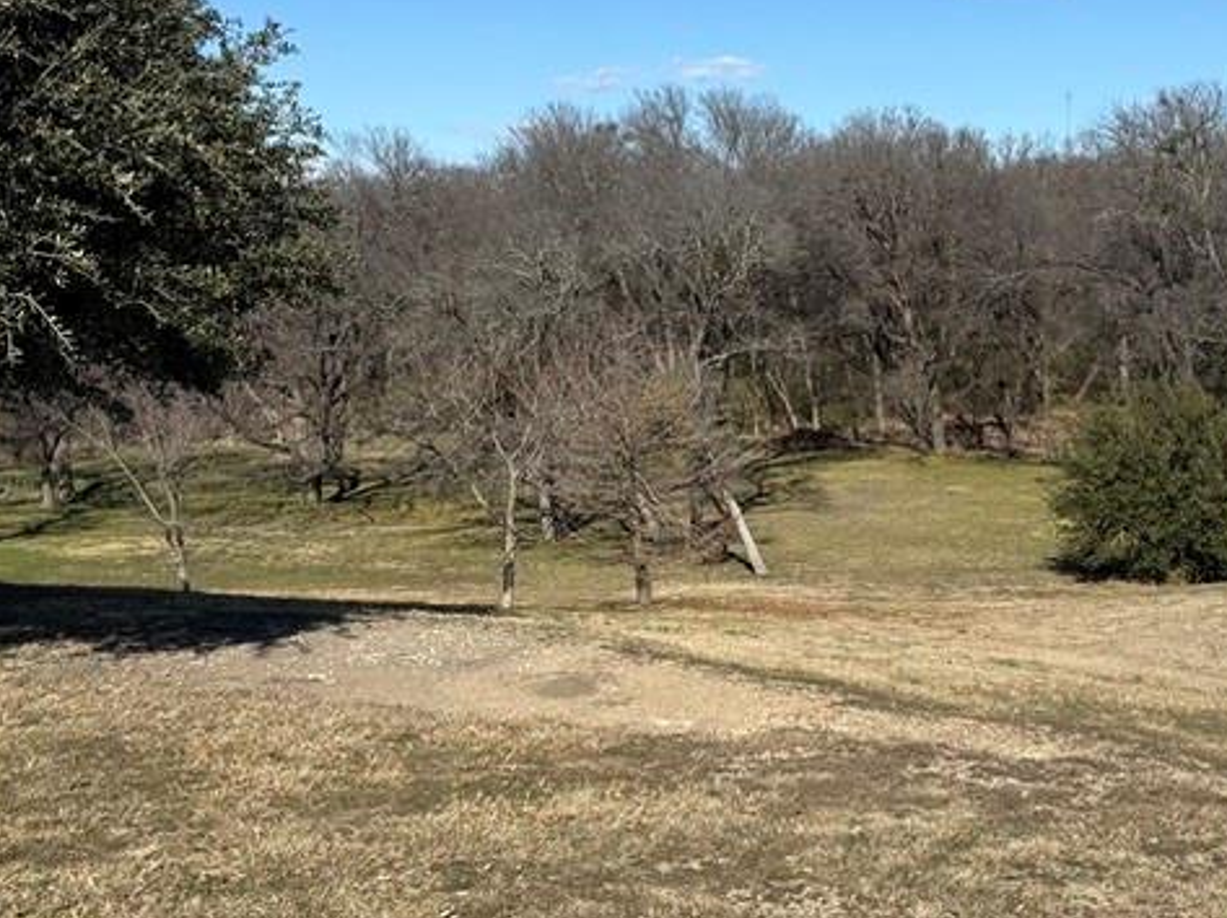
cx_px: 724
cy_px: 272
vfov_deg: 27.7
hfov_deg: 36.7
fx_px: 1842
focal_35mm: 52
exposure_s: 1/6173
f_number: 1.78
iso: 80
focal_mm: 6.76
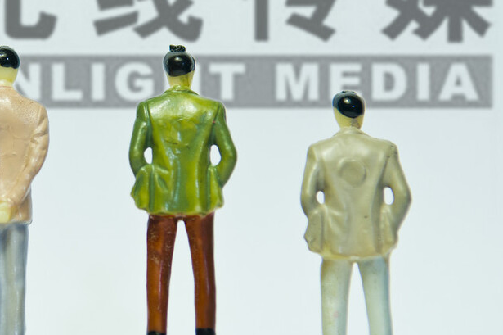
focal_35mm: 161
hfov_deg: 12.7
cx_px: 96
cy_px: 142
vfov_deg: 8.5
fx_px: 2247
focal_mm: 55
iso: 500
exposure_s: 1/200
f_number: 4.5
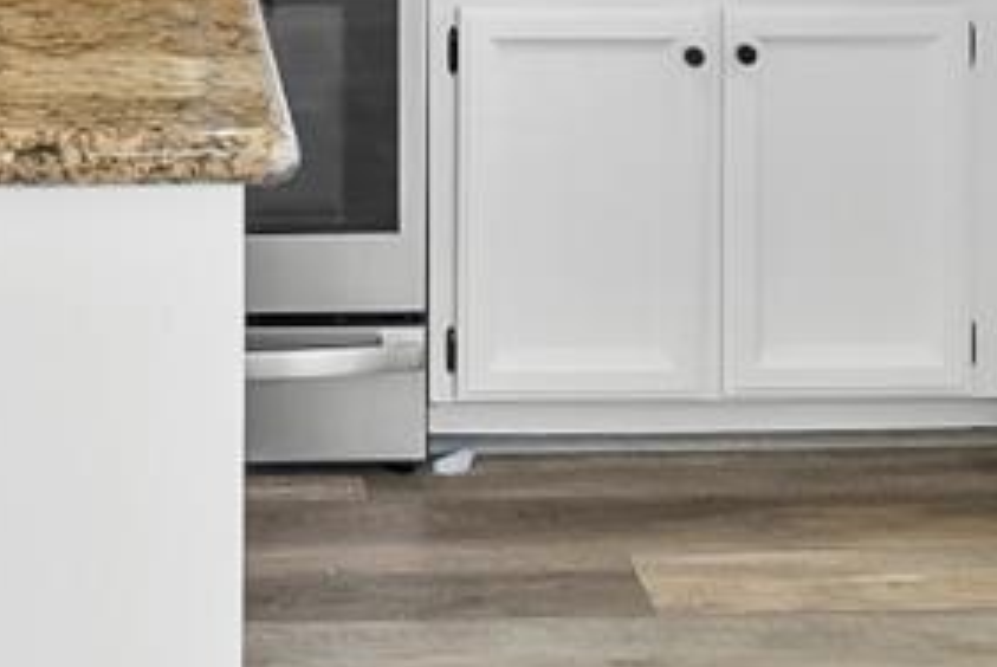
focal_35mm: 80
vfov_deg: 15.2
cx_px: 255
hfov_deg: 25.1
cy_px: -475
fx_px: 2218
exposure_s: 1/6
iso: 200
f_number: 9
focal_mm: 10
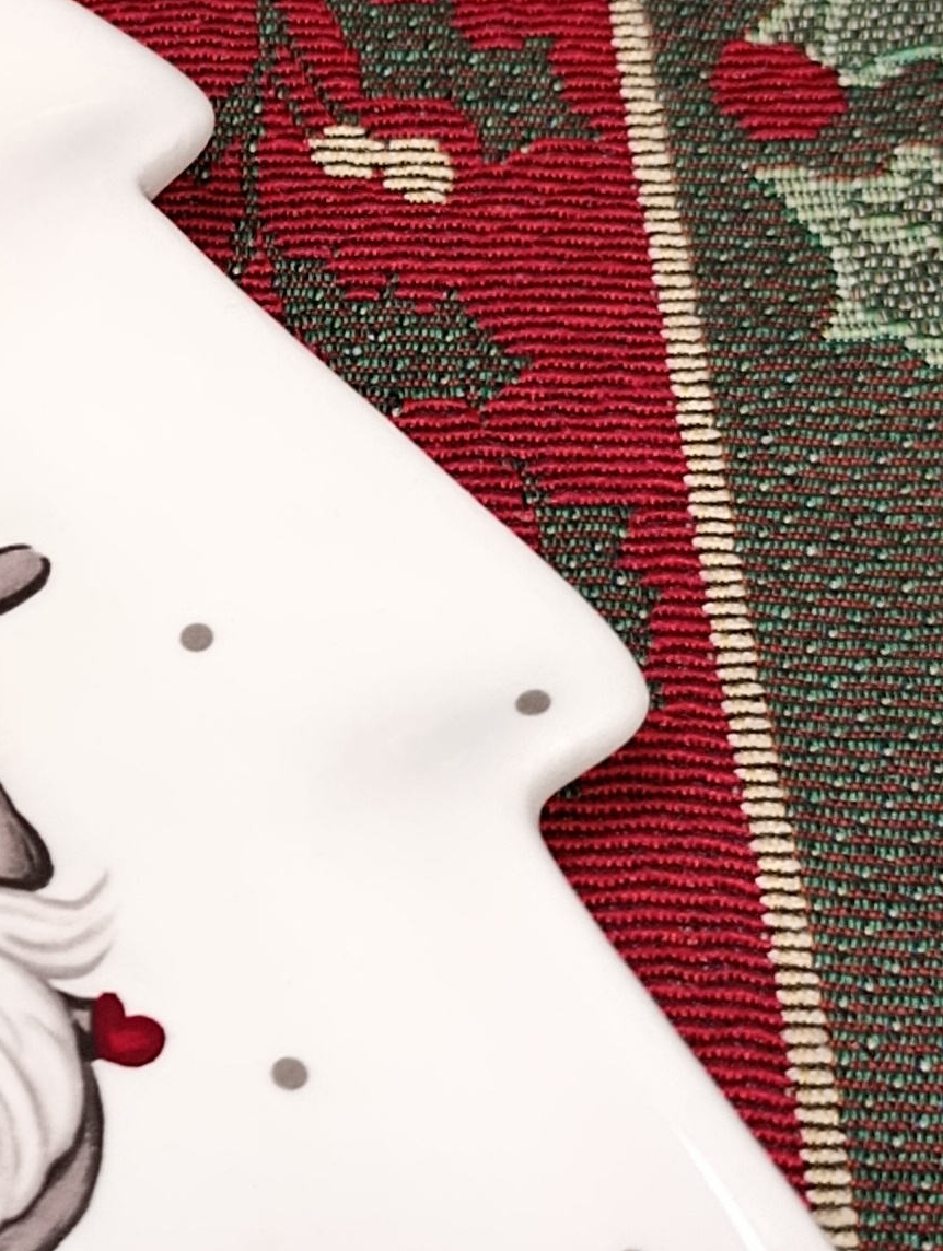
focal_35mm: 82
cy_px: 552
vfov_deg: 23.8
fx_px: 2970
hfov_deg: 17.0
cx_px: -276
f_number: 1.65
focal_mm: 6.11
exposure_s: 1/120
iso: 811
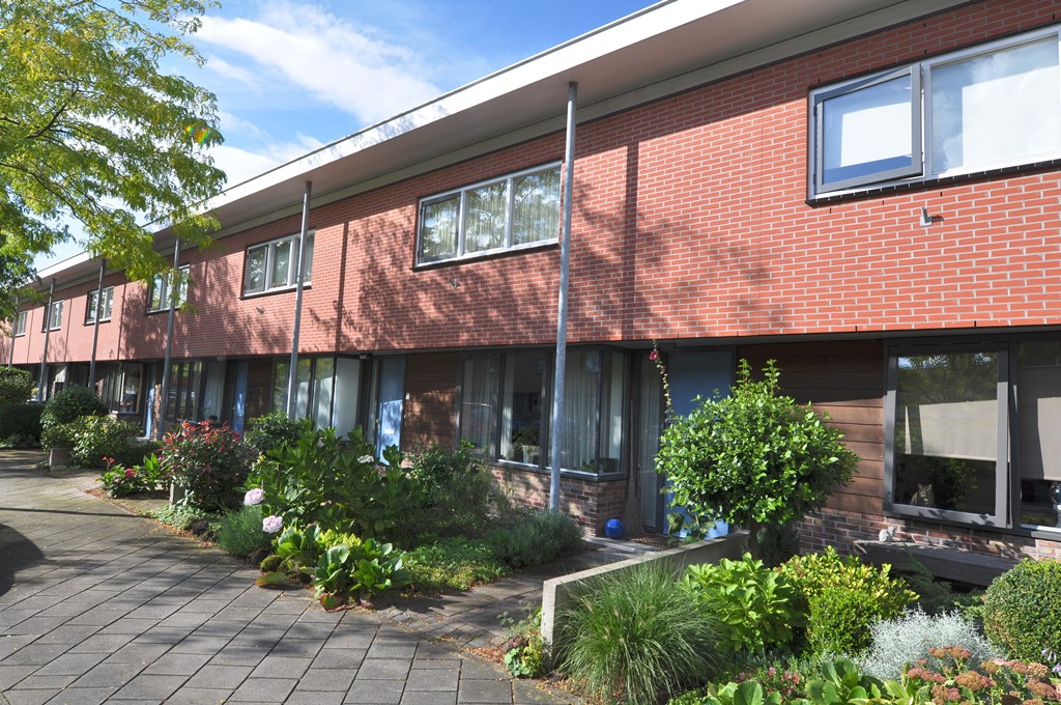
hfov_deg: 81.3
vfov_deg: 59.4
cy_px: 352
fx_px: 618
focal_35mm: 21
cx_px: 530
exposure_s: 1/250
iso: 220
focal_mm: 14
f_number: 10
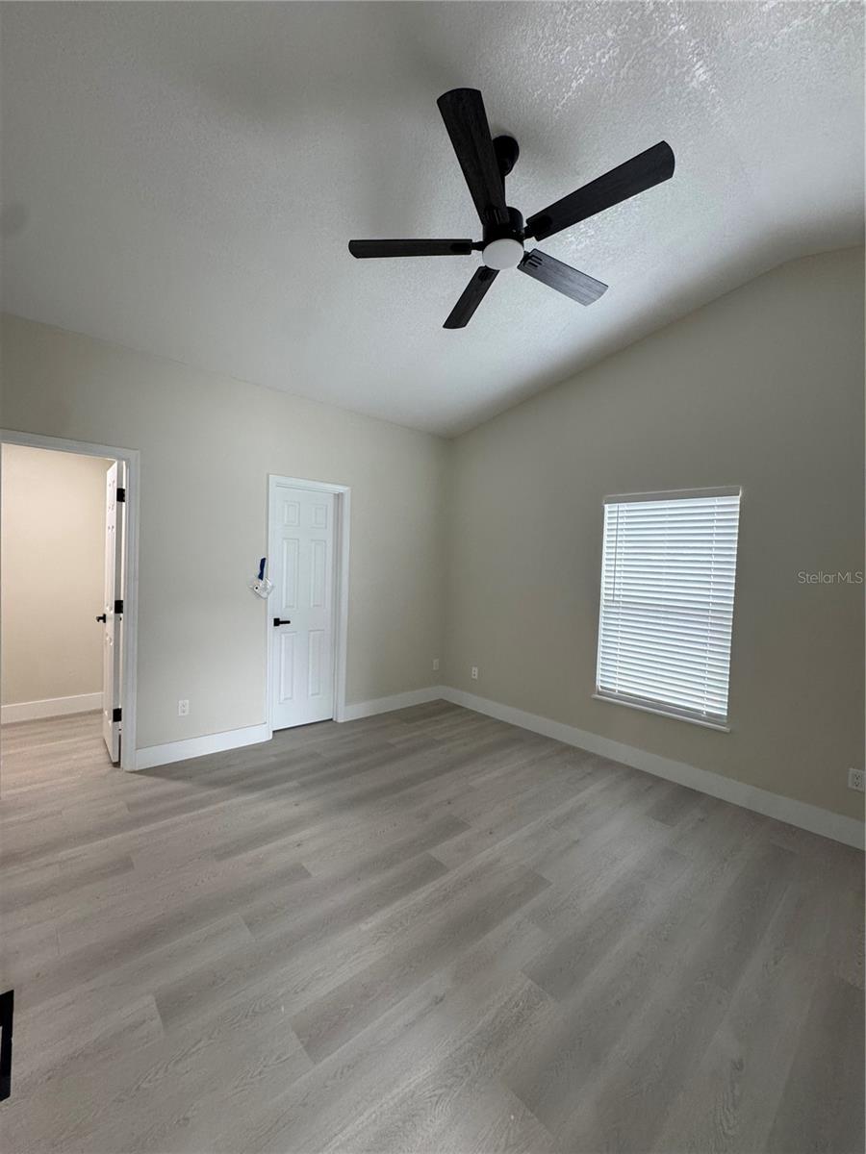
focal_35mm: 14
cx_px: 433
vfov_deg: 102.1
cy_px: 577
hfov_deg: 85.7
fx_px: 467
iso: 200
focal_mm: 2.22
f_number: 2.2
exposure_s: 1/60
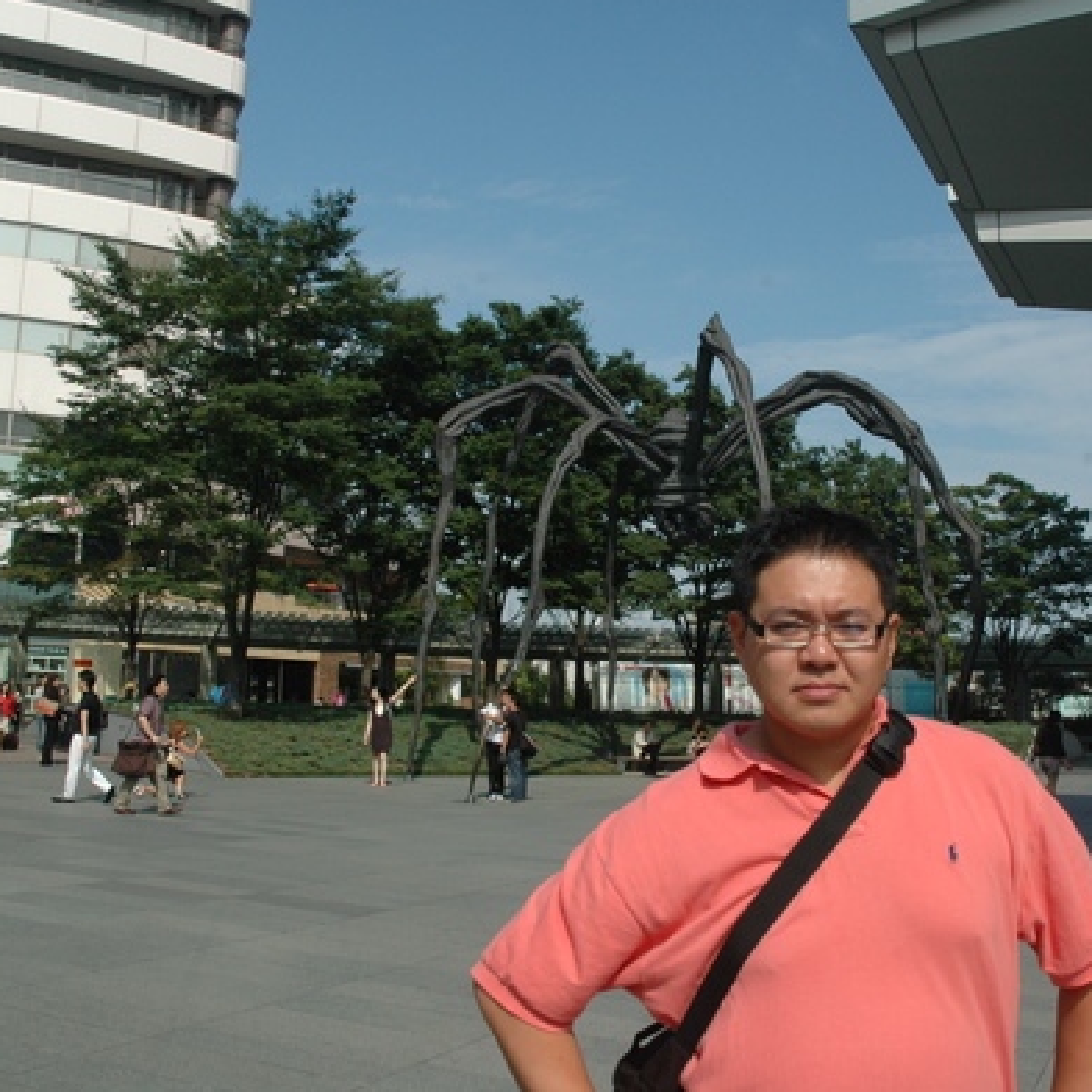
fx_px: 1249
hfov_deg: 47.1
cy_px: 540
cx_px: 603
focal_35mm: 35
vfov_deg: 47.2
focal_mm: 18
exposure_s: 1/400
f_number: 10
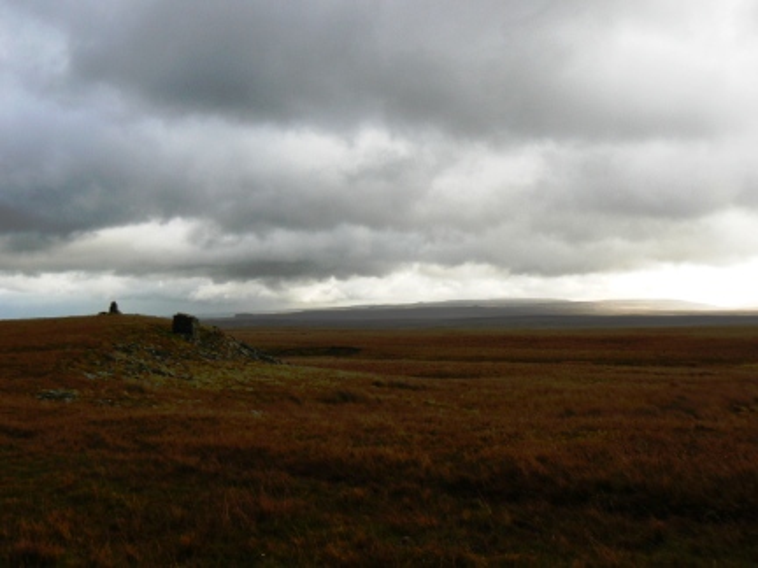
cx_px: 379
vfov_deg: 39.7
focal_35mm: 36
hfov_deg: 51.4
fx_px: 788
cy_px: 284
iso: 80
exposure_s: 1/250
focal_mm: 6
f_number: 5.6
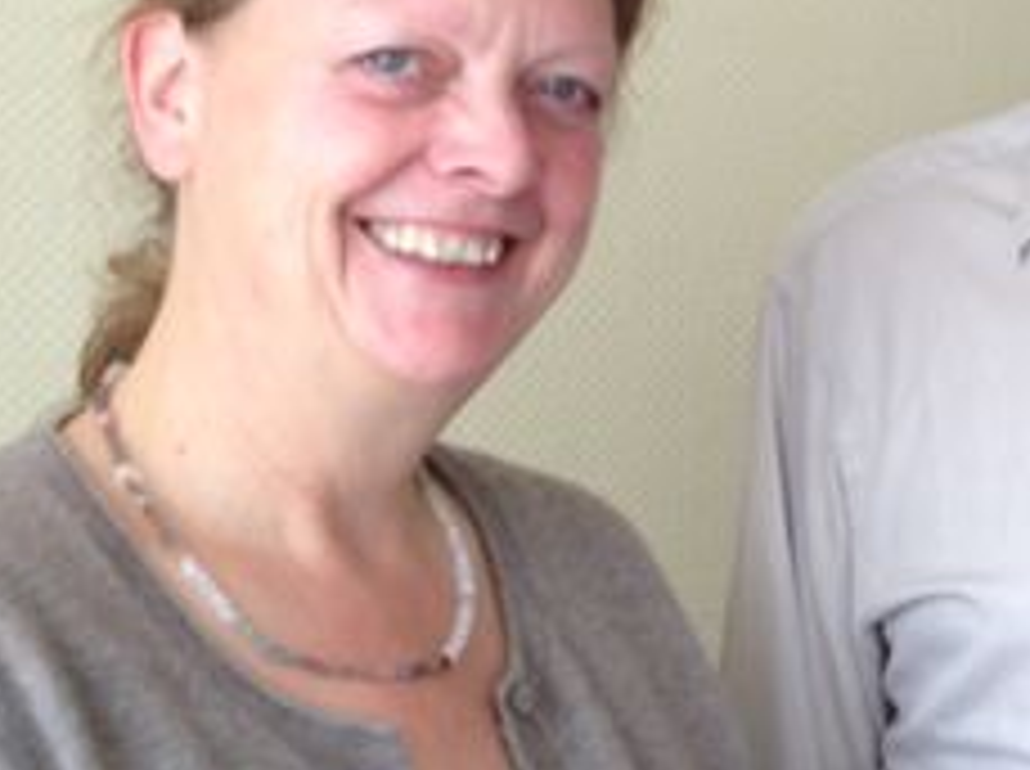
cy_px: 275
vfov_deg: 15.0
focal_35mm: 98
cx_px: 1187
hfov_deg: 19.1
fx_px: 2911
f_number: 2.4
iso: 64
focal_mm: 4.28
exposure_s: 1/120
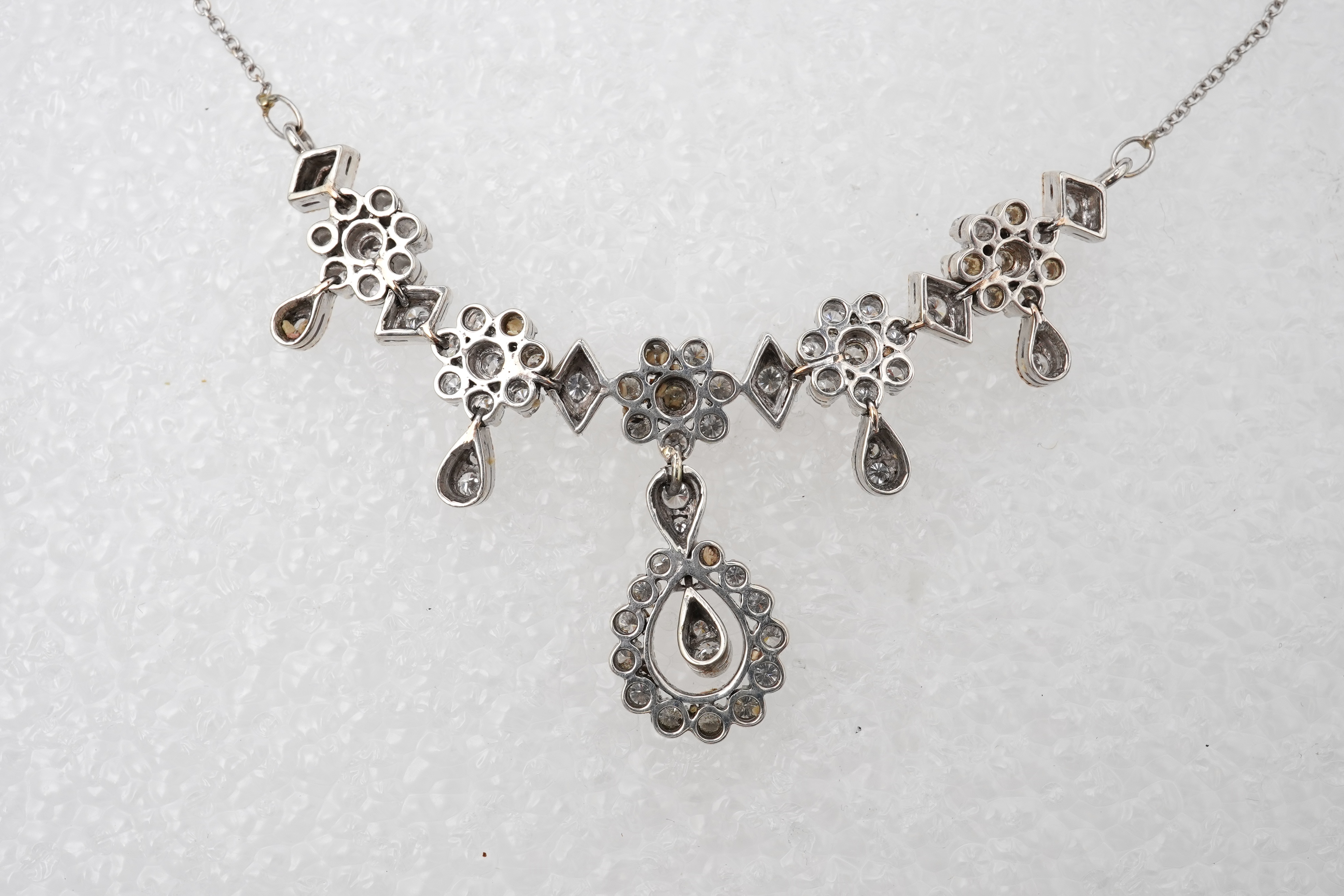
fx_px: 1680
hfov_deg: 43.6
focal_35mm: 45
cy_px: 448
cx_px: 672
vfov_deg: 29.9
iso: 400
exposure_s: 1/125
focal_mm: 30
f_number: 20
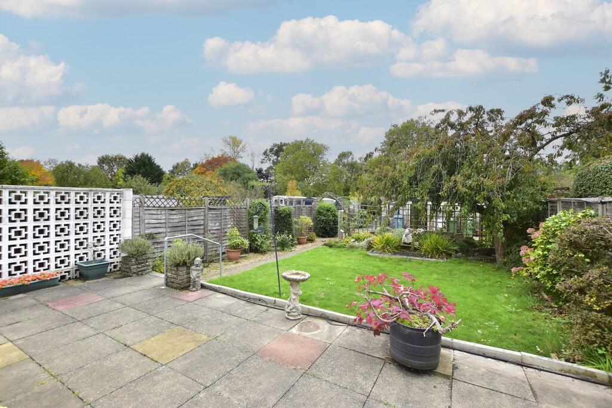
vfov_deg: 77.3
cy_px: 204
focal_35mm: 15
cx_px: 306
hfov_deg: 100.4
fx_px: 255
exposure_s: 1/160
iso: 640
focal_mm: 10
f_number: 8
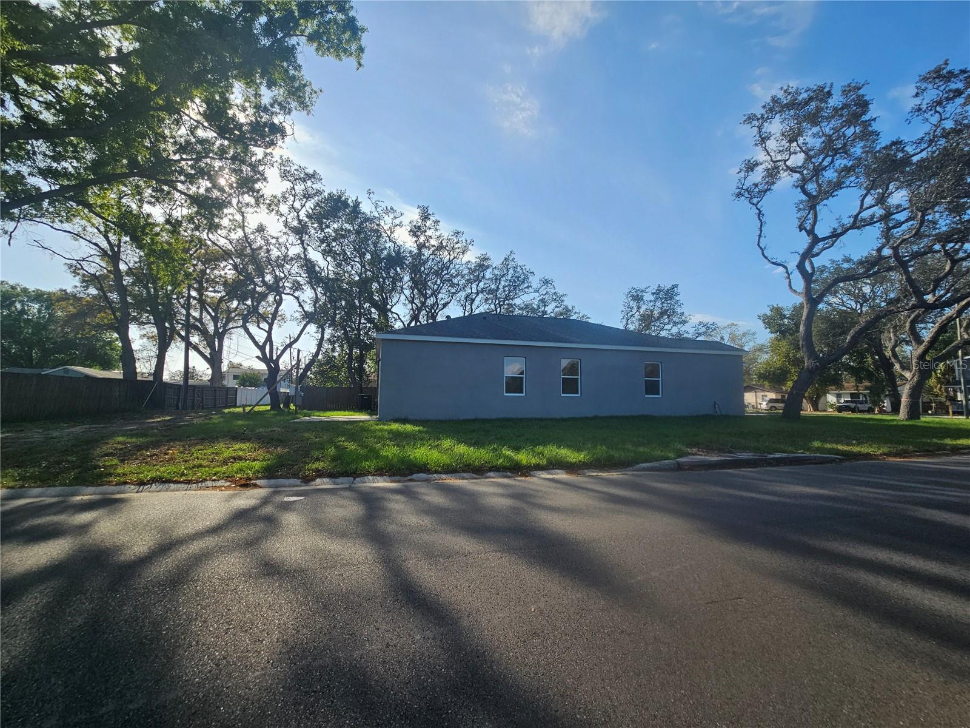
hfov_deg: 106.2
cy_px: 364
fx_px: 364
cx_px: 485
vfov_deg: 89.9
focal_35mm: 13
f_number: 2.2
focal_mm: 2.2
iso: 50
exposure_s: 1/2116
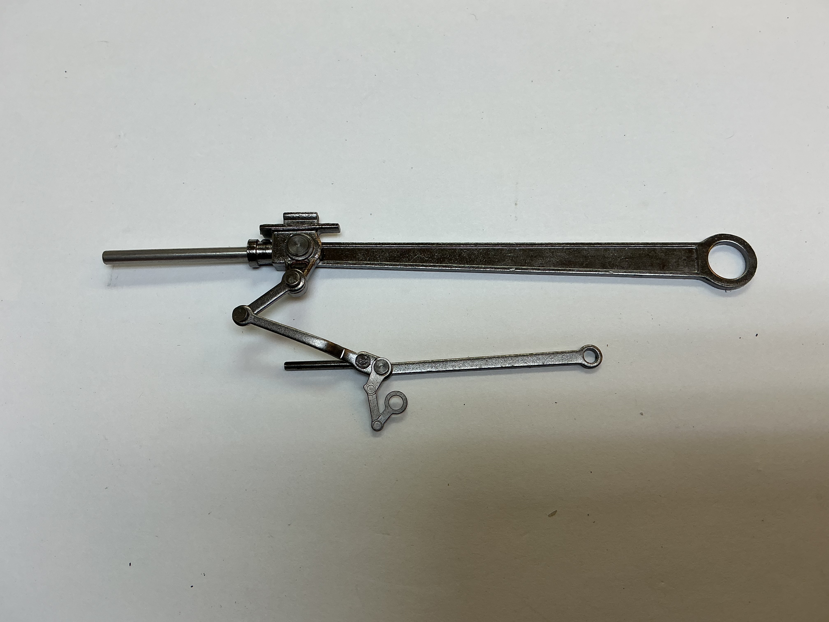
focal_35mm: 29
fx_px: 695
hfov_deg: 61.7
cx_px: 414
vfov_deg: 48.2
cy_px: 311
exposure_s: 1/120
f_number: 1.8
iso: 25
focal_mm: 3
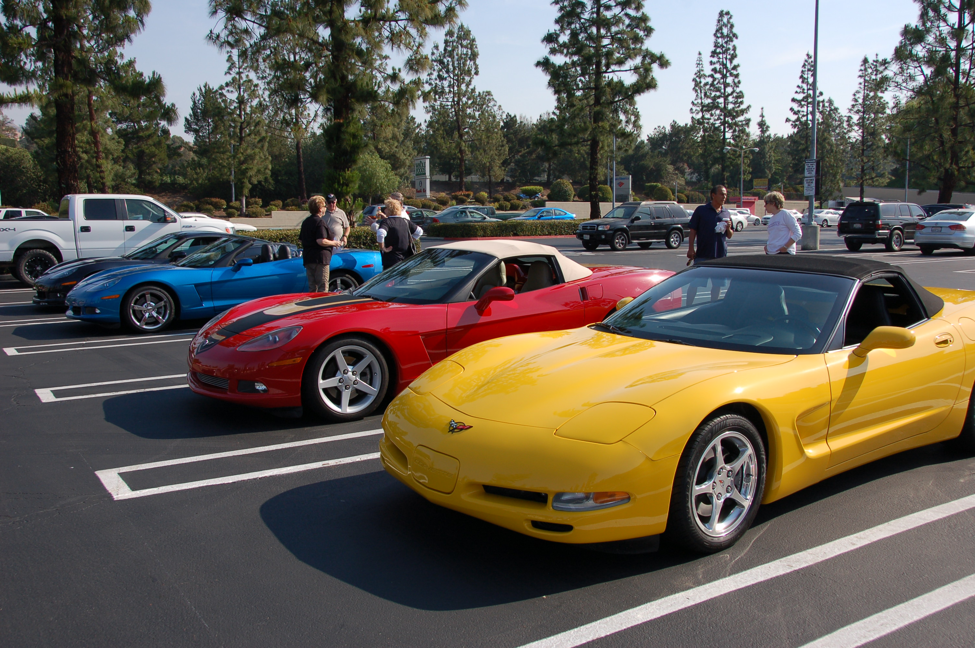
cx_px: 488
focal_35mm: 33
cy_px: 324
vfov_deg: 39.9
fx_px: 893
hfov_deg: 57.3
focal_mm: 22
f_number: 9
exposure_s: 1/320
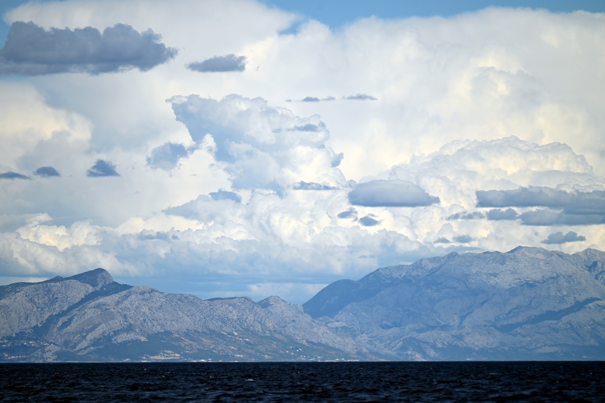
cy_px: 202
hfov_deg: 6.9
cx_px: 302
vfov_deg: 4.6
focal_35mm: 300
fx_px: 5042
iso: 100
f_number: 6.3
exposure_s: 1/1250
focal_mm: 300
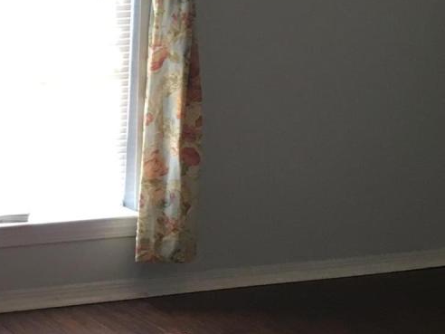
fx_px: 1517
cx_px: -128
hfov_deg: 15.9
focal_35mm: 118
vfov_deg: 12.5
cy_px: 82
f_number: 2.2
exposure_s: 1/40
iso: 32
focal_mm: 4.15
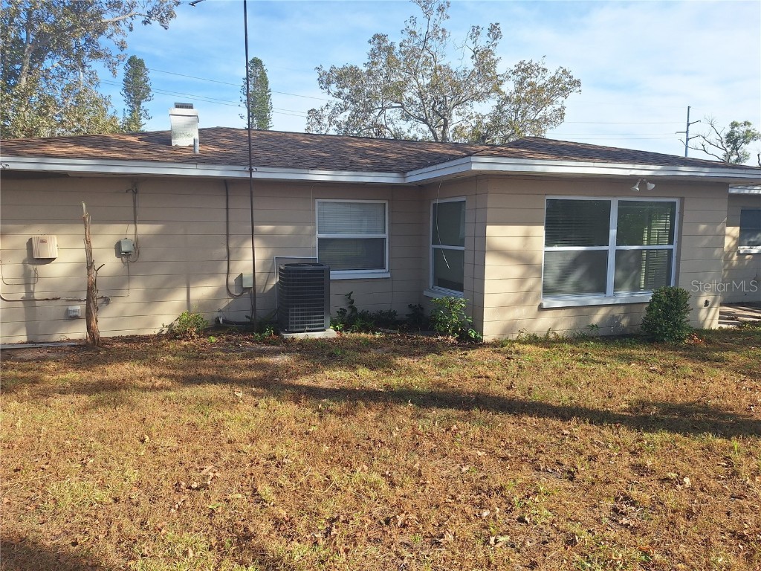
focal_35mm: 23
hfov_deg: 73.9
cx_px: 380
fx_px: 506
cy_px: 286
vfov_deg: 58.9
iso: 40
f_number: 1.8
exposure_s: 1/2137
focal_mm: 5.54
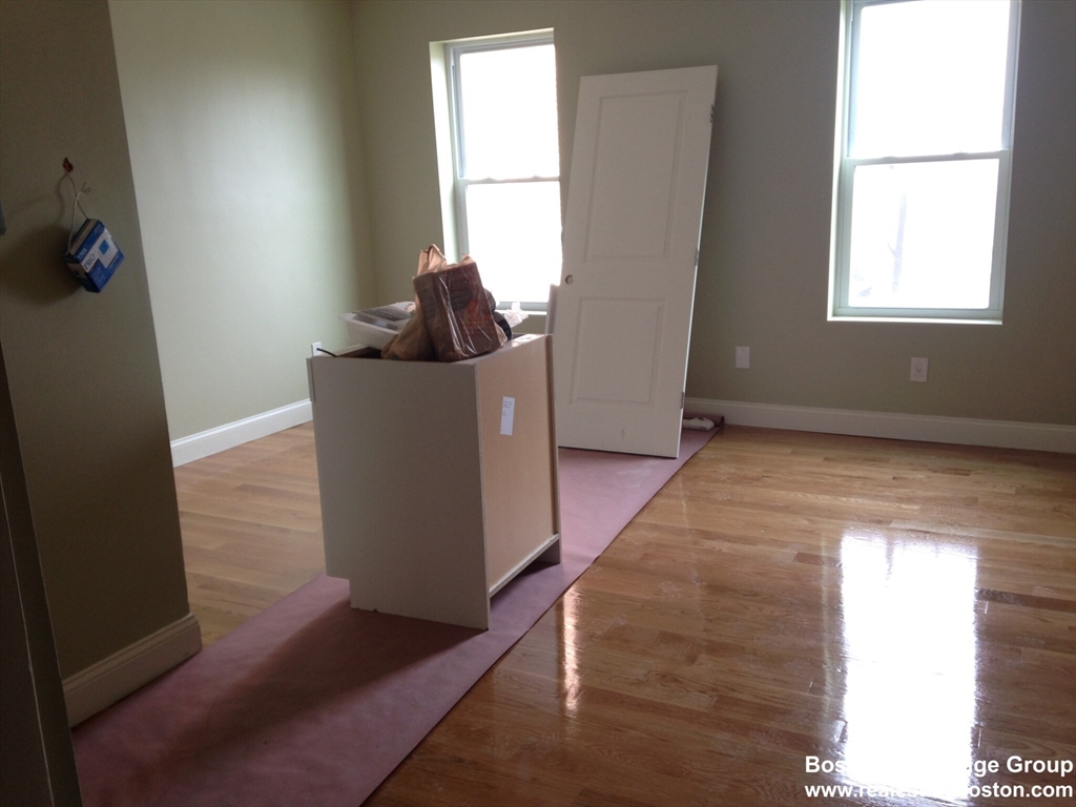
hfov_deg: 55.4
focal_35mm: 33
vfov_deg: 42.9
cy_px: 404
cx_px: 538
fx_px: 1026
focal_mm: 4.12
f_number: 2.4
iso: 50
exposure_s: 1/30
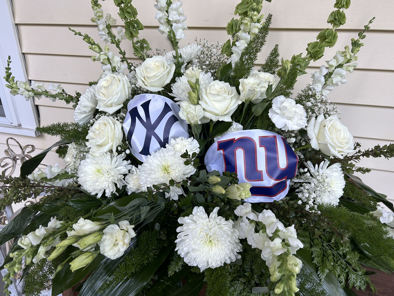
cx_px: 197
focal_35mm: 26
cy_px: 148
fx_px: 296
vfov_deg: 53.1
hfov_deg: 67.3
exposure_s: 1/121
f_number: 1.5
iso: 64
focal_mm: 5.7
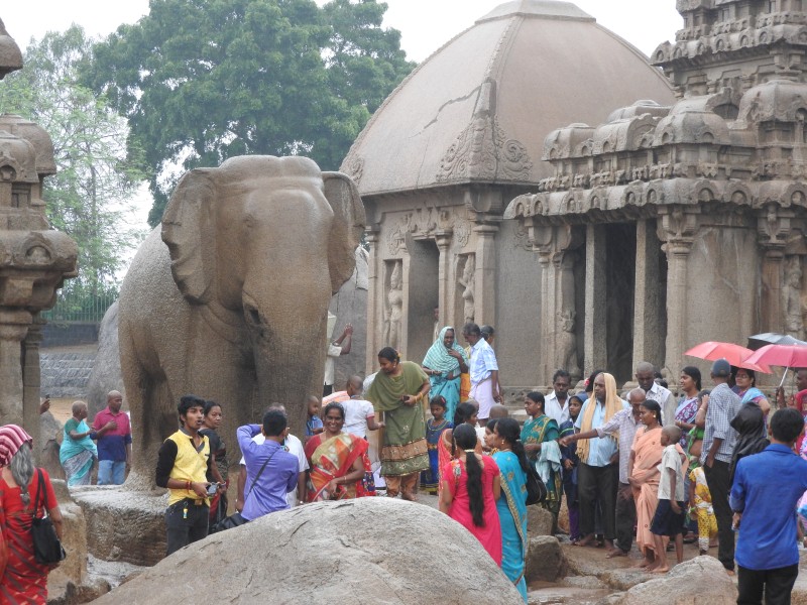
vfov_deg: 11.0
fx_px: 3147
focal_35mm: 135
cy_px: 302
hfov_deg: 14.6
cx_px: 404
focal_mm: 24.2
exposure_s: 1/60
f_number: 5
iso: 250
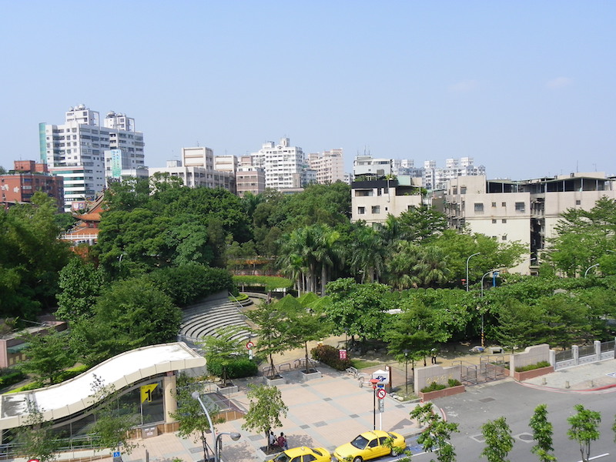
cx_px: 308
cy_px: 231
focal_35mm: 34
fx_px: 605
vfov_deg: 41.8
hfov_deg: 54.0
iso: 64
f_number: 6.3
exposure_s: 1/250
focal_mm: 6.1
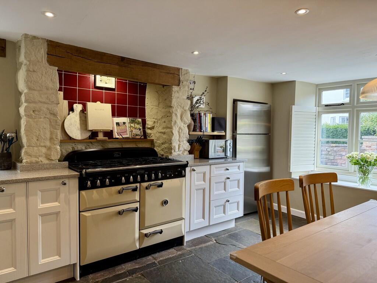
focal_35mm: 24
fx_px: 261
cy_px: 142
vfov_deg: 56.8
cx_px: 188
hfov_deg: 71.6
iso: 125
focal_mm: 6.76
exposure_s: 1/100
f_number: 1.78
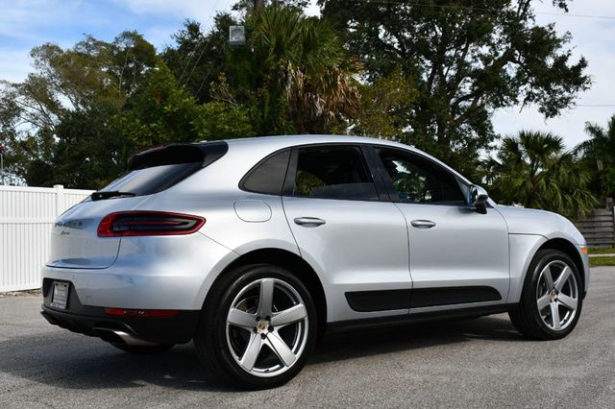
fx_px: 717
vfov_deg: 31.9
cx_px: 308
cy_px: 204
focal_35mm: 42
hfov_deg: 46.4
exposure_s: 1/250
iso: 100
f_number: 8
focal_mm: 28
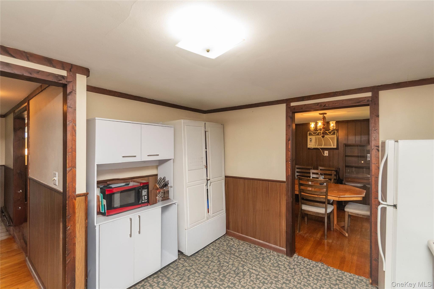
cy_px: 144
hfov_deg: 100.4
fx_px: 181
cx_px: 217
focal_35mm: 15
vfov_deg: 77.3
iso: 800
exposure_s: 1/60
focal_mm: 10
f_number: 5.6
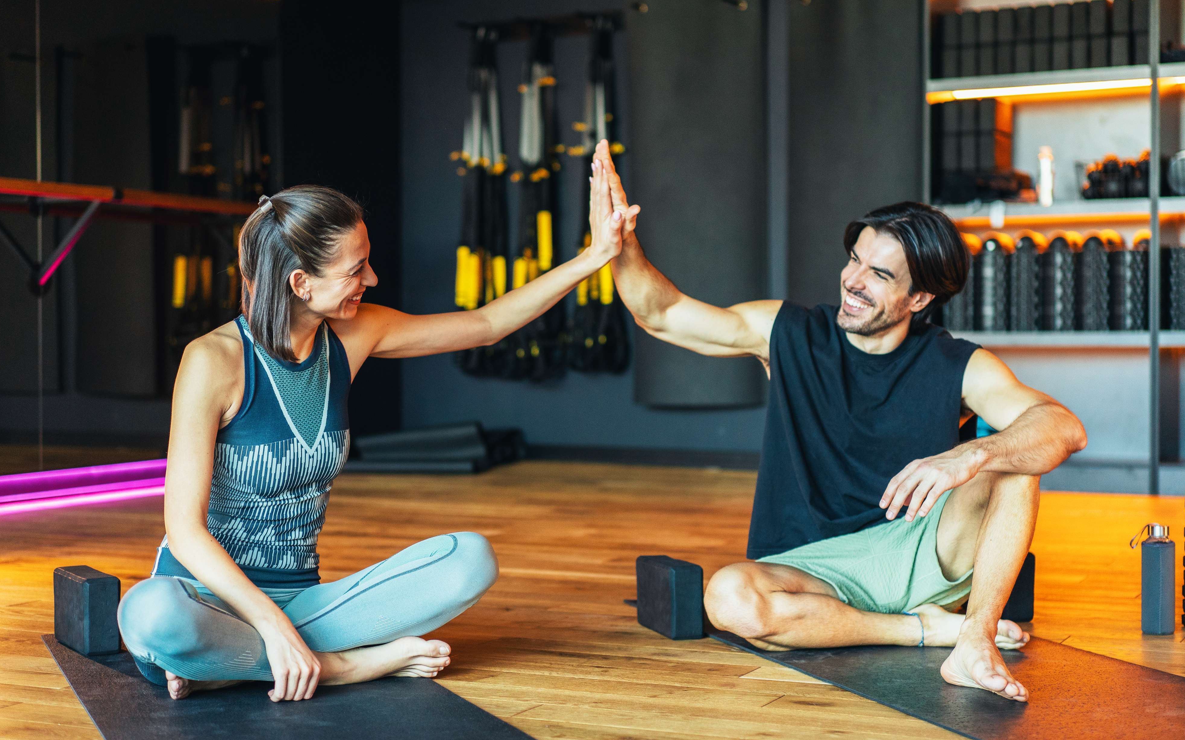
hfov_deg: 35.7
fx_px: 1841
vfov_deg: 22.7
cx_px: 583
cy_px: 362
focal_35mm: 57
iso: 1250
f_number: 2.2
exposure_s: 1/200
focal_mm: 55
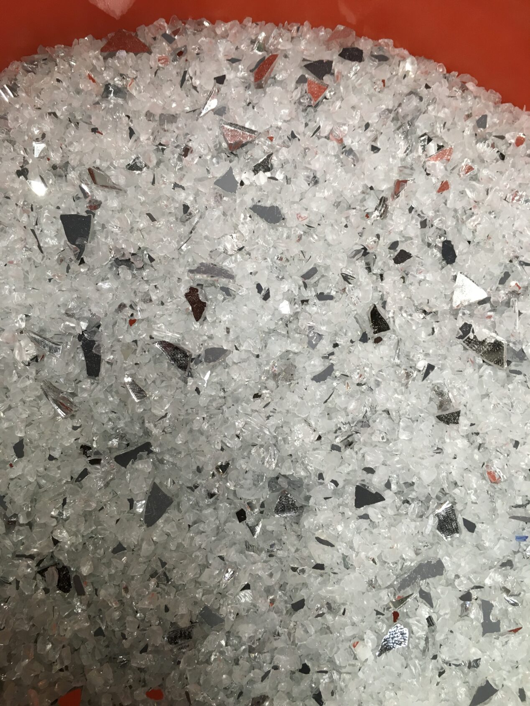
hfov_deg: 48.2
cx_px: 265
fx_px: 592
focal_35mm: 29
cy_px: 353
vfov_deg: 61.7
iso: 50
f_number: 2.2
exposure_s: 1/30
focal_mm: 4.15
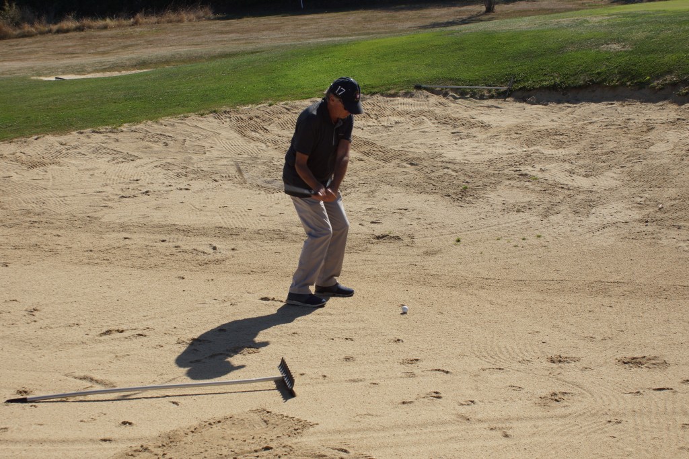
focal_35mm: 52
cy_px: 230
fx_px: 1004
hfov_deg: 37.9
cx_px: 344
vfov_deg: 25.7
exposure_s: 1/250
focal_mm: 35
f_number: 9
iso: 100
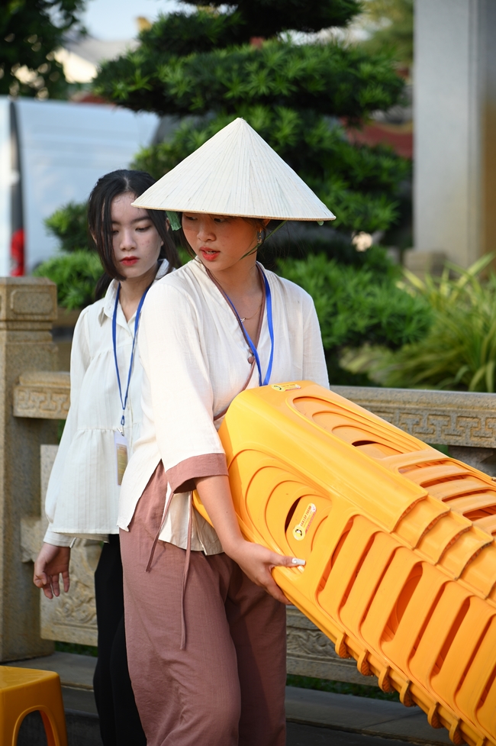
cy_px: 373
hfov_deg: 11.4
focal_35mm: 120
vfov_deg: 17.1
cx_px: 248
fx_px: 2483
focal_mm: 120
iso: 160
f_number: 4
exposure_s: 1/320
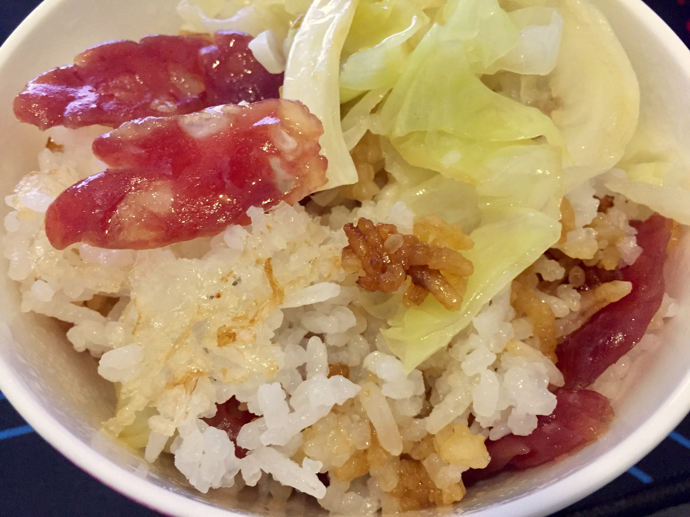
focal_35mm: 29
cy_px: 258
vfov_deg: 48.2
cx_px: 345
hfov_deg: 61.7
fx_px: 578
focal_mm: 4.15
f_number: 2.2
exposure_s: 1/17
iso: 250
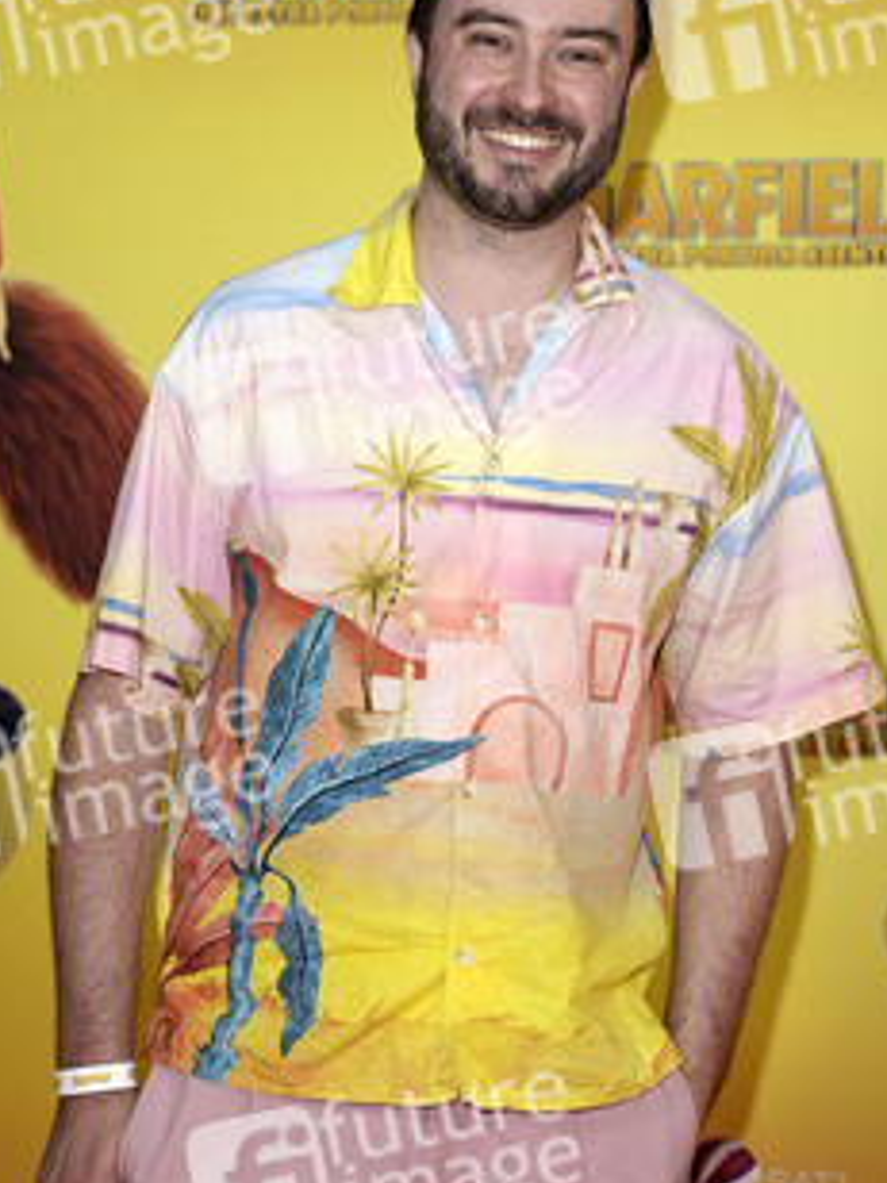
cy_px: 588
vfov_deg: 15.1
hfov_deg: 11.3
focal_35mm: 131
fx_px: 4476
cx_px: 495
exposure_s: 1/250
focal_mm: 105
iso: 640
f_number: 5.6
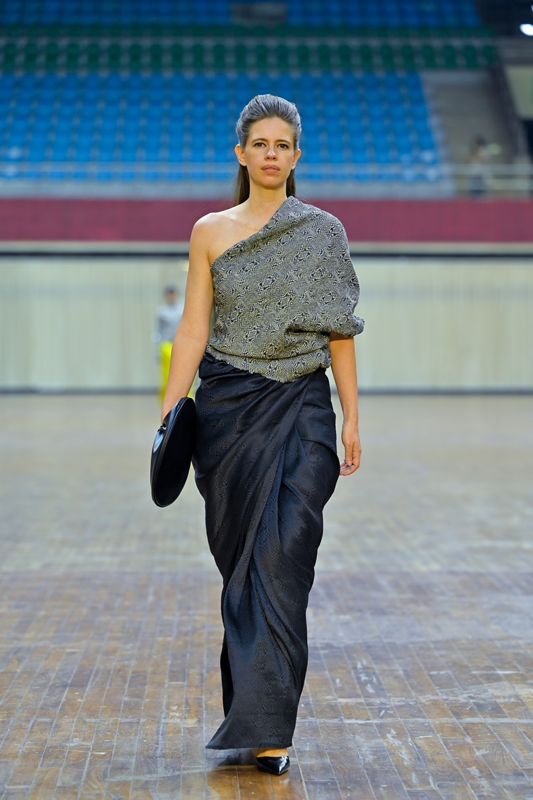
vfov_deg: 16.4
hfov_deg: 11.0
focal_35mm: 125
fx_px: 2779
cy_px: 400
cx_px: 266
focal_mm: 125
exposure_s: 1/500
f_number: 3.5
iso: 1250
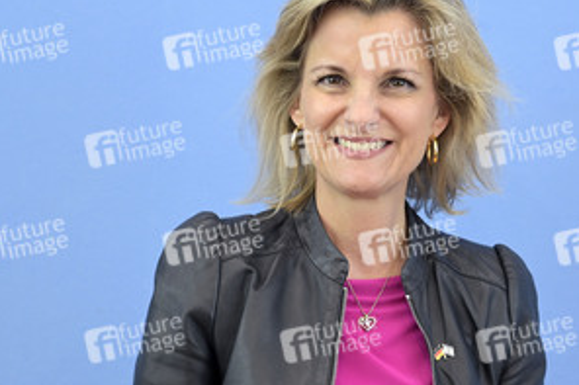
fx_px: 2250
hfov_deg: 14.6
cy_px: 193
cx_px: 357
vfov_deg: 9.8
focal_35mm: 140
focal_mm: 92
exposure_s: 1/400
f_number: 5.6
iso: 4000
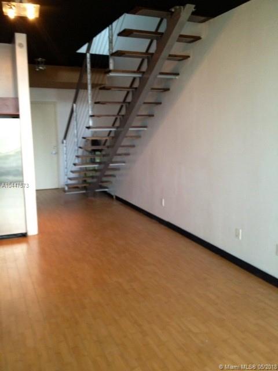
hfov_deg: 40.7
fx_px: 375
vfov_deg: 52.6
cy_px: 186
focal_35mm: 35
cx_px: 139
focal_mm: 4.28
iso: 160
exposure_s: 1/20
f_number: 2.4
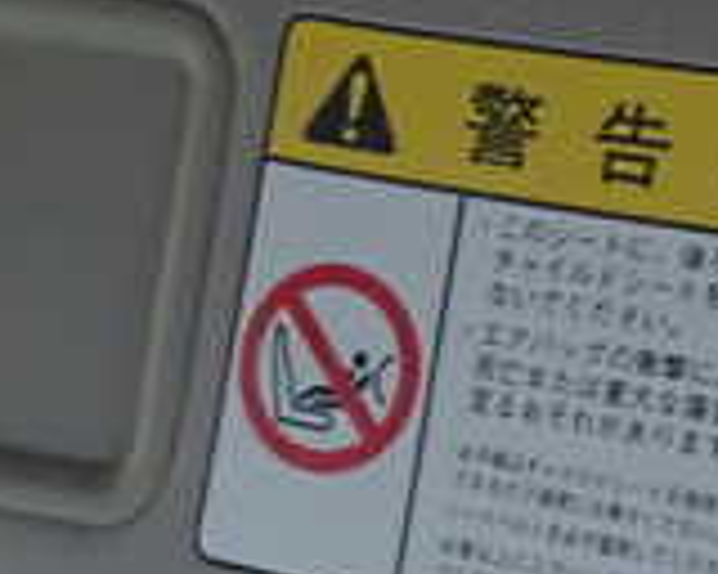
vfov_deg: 14.0
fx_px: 2338
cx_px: 440
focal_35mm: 110
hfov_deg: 17.4
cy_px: 135
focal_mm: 5.4
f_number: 2.3
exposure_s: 1/25
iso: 800
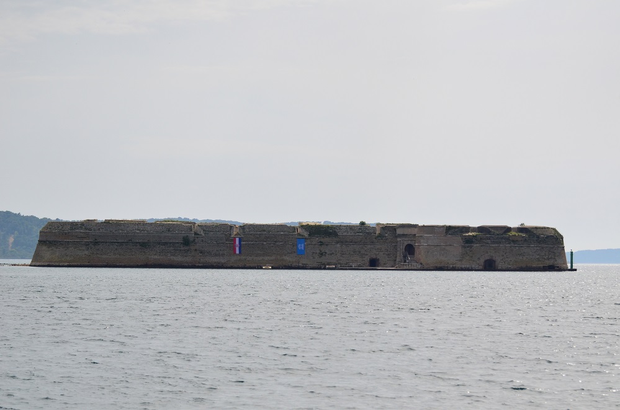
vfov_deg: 13.0
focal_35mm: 105
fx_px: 1804
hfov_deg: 19.5
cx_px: 310
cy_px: 205
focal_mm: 70
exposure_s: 1/8000
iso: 500
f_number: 4.5
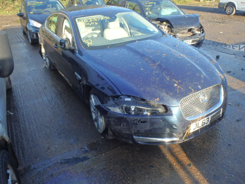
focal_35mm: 28
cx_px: 122
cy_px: 92
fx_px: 198
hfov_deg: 63.4
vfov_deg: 49.7
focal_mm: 5
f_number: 3.9
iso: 125
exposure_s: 1/250
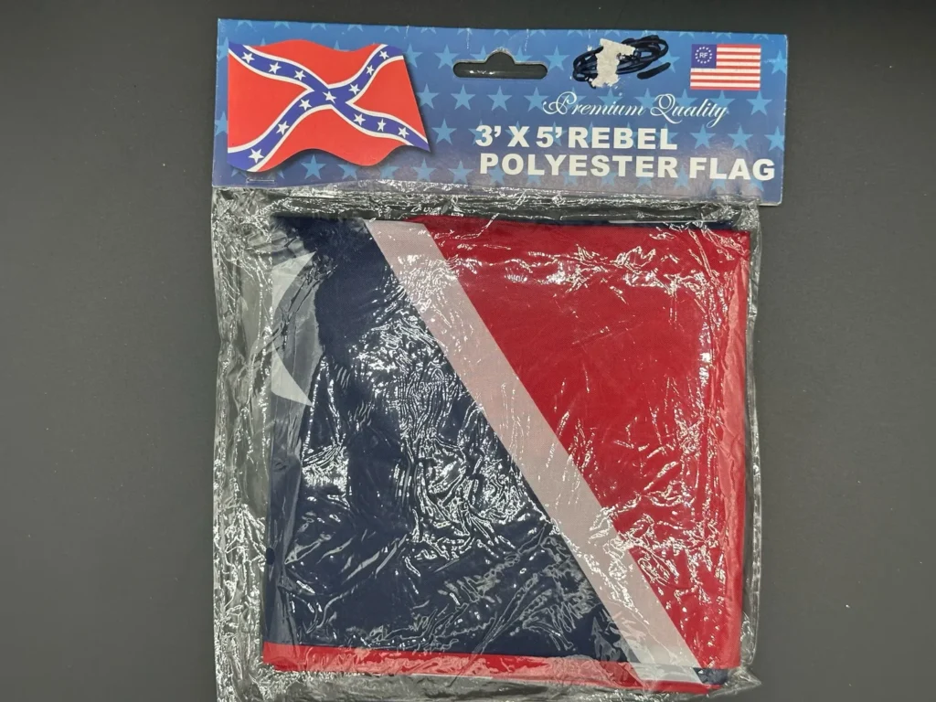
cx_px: 468
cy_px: 351
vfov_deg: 30.3
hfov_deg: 39.7
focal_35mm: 48
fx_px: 1298
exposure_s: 1/277
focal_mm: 6.86
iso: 64
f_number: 1.78
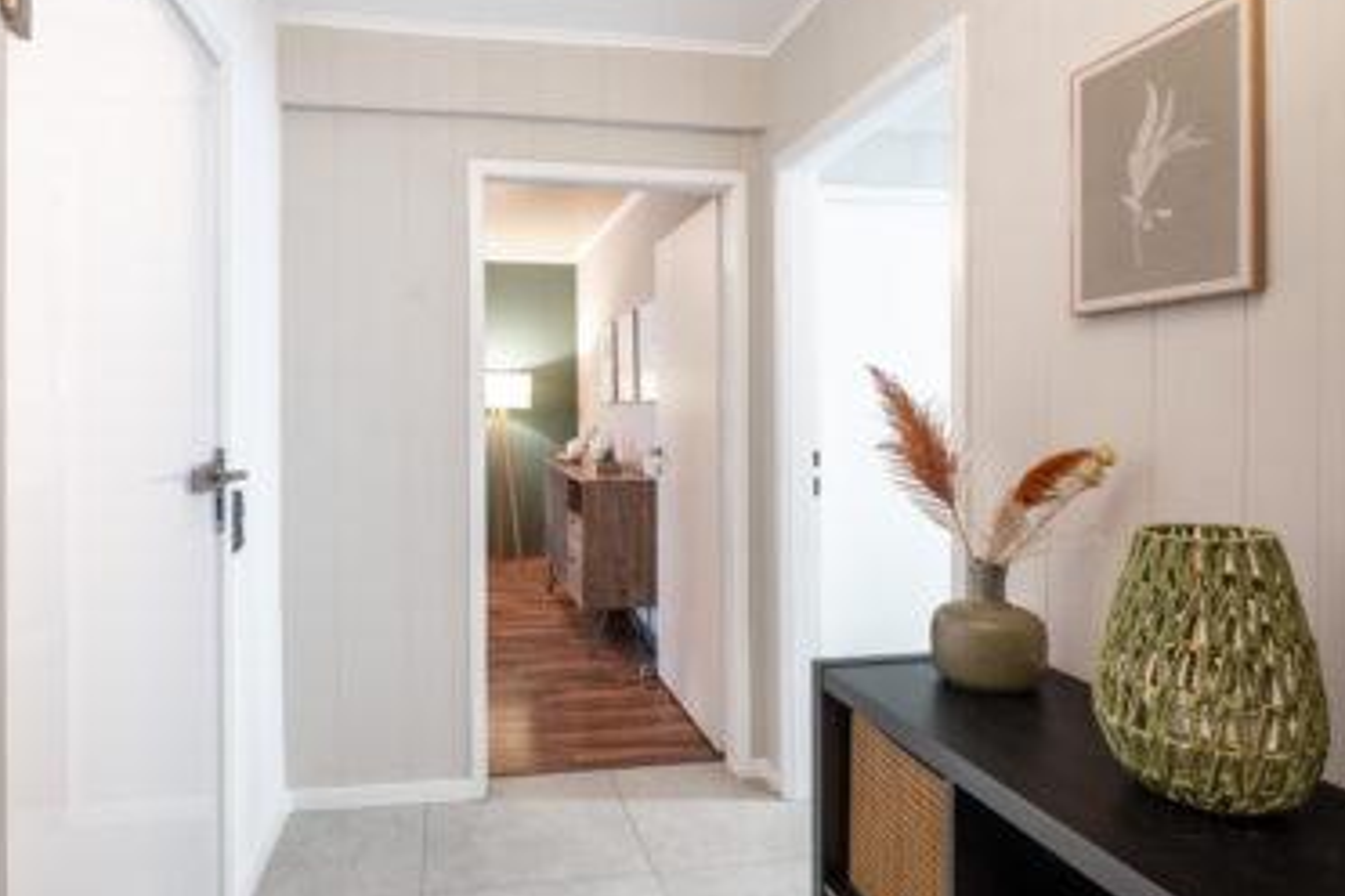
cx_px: 578
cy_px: 419
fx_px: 785
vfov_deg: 59.4
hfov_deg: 80.7
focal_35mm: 21
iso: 200
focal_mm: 16
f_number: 9
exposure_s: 1/4
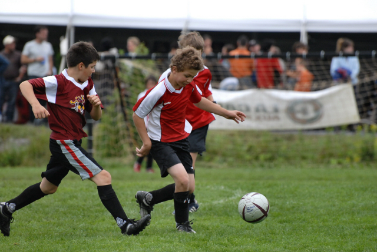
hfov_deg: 5.7
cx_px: 188
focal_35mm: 360
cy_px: 126
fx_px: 3776
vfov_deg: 3.8
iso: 400
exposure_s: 1/750
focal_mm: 240
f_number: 5.6
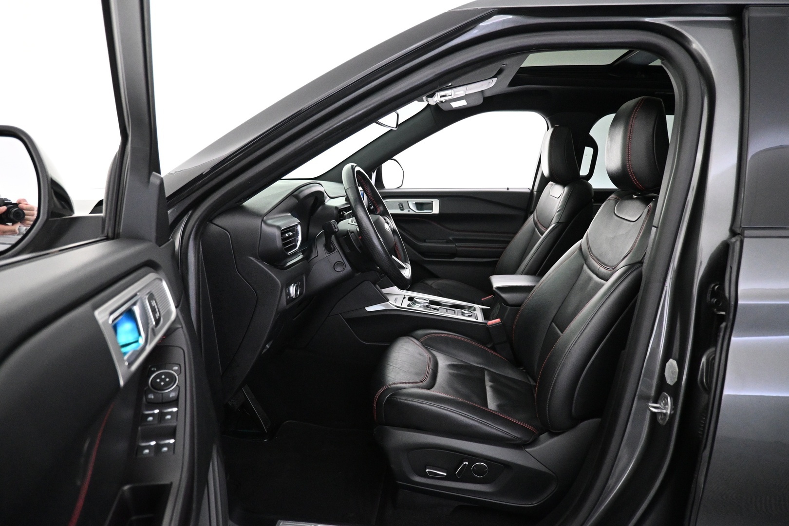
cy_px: 263
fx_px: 526
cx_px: 394
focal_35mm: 24
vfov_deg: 53.1
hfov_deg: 73.7
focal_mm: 16
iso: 4000
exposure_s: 1/60
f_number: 3.5
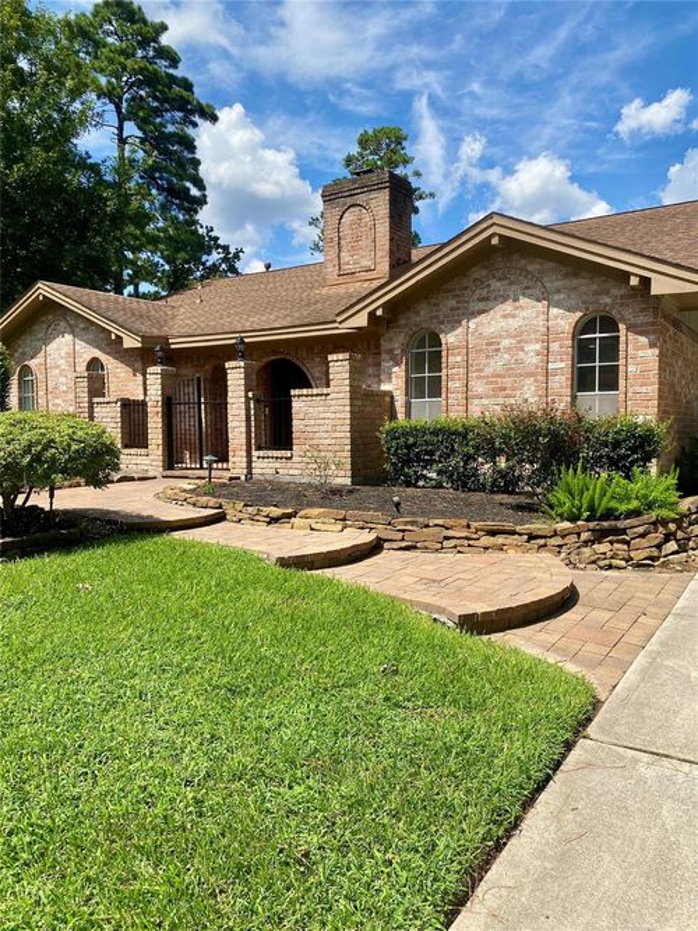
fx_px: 699
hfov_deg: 53.0
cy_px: 466
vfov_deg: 67.3
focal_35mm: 26
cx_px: 349
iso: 32
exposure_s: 1/2463
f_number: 1.8
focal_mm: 4.25
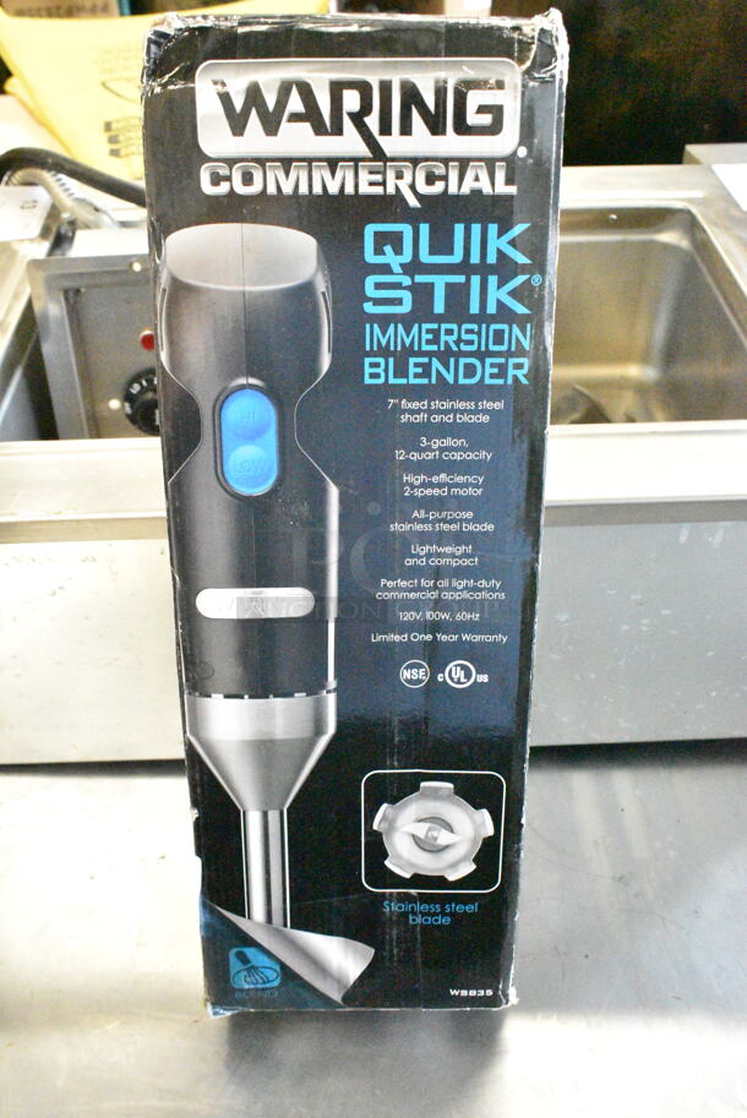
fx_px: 1072
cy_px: 559
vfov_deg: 55.1
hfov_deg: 38.4
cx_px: 374
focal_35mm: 34
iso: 25600
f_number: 8
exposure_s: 1/250
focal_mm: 23
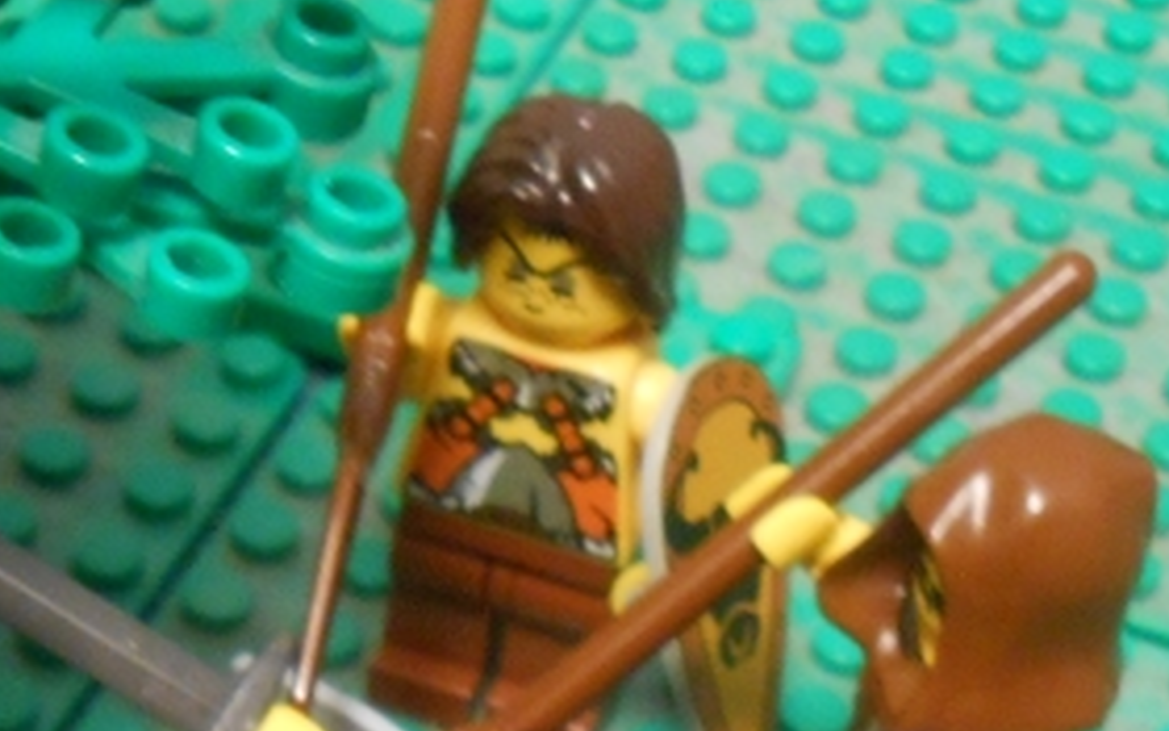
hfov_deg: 22.8
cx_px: 484
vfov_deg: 13.5
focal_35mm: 91
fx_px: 2899
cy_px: 1107
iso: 400
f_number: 3.8
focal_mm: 5.3
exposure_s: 1/2
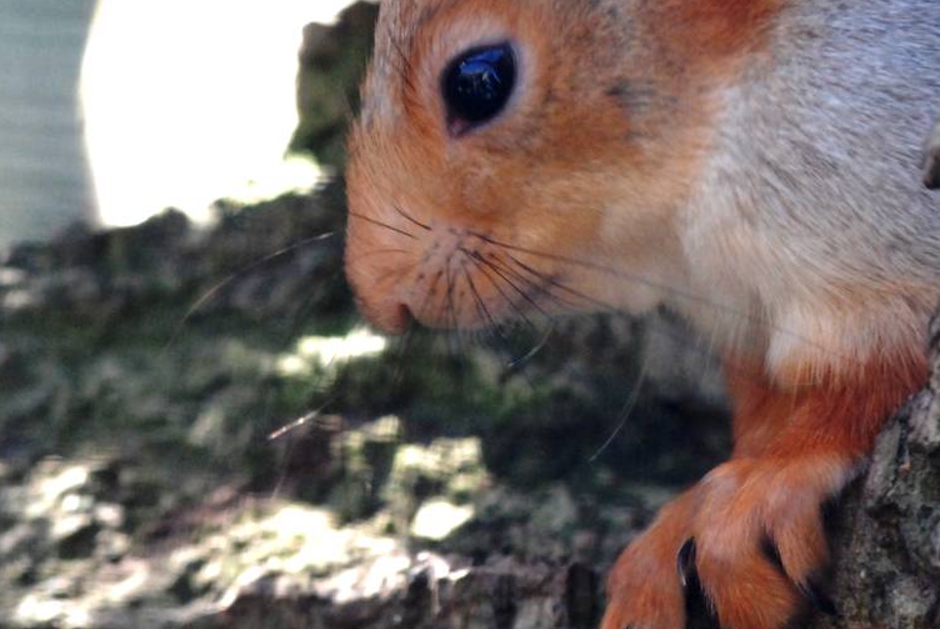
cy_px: 6
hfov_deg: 4.3
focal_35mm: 479
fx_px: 12519
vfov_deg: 2.9
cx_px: 392
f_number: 7.1
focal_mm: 150
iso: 1600
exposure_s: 1/160
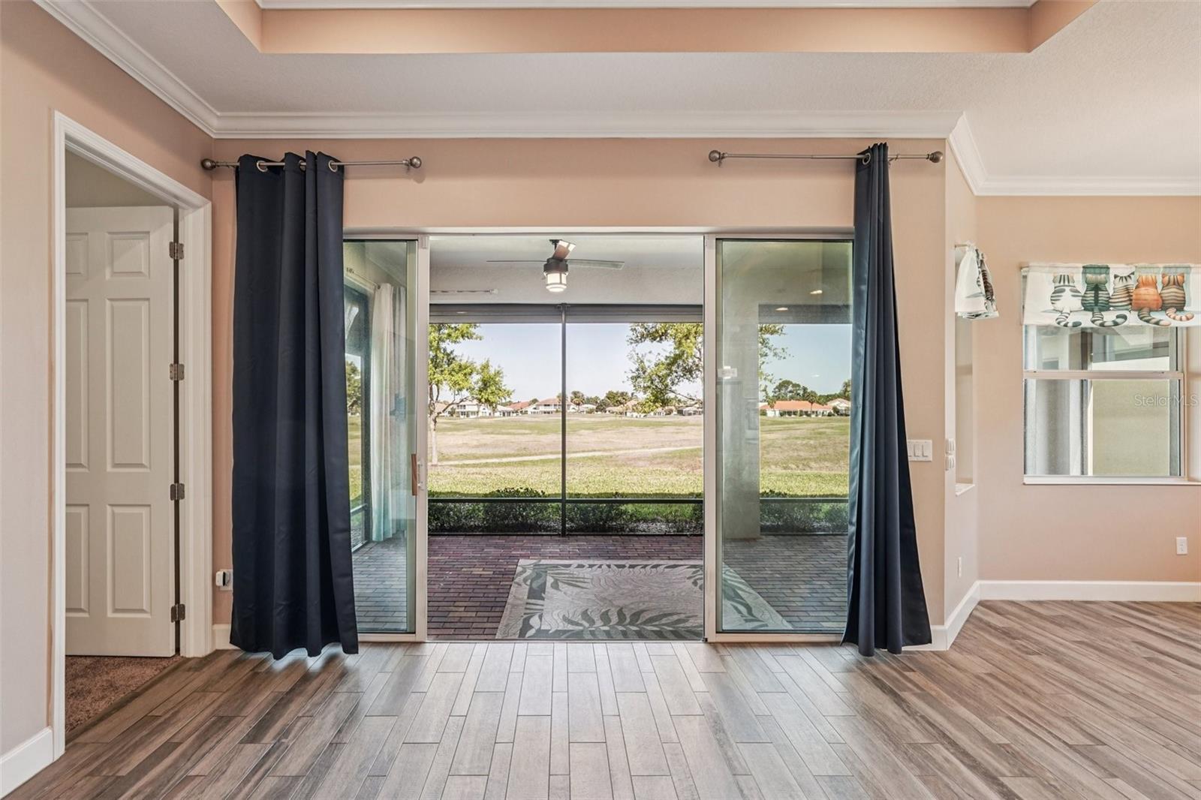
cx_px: 600
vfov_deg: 73.7
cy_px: 400
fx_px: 534
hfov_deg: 96.7
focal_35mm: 16
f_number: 8
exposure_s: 1/50
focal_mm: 16
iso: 400
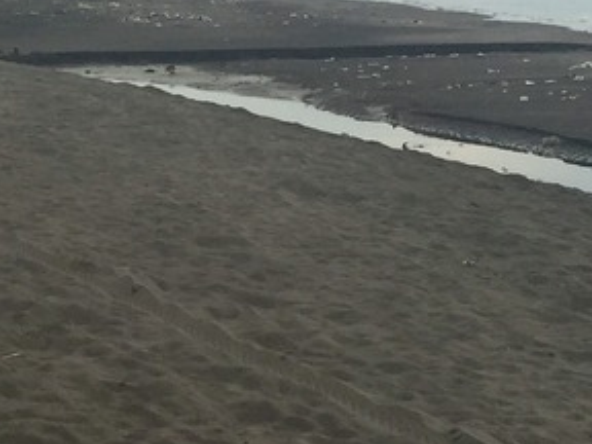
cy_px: 64
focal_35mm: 121
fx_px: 2069
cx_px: 82
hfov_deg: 16.1
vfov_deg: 12.2
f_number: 2.2
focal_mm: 4.15
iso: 32
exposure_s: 1/380
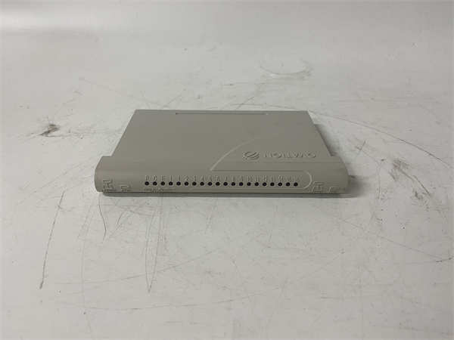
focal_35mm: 26
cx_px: 227
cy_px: 170
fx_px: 341
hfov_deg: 67.3
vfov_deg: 53.1
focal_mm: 4.25
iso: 64
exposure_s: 1/50
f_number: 1.8
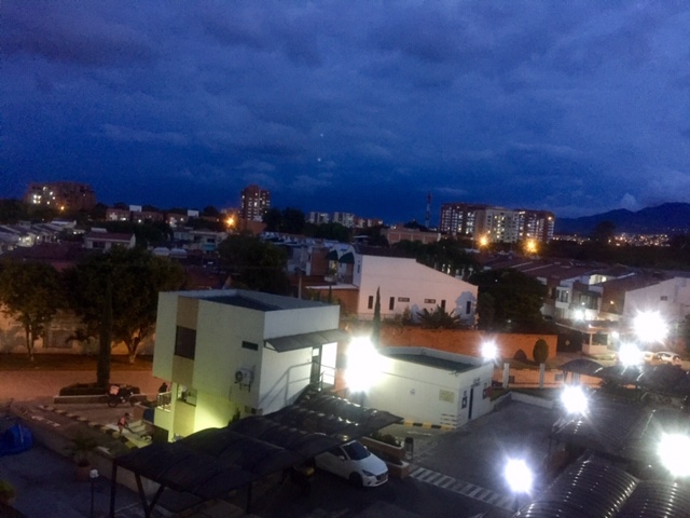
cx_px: 345
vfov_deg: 48.2
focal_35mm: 29
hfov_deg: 61.7
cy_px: 259
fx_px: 578
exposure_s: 1/15
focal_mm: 4.15
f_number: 2.2
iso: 640
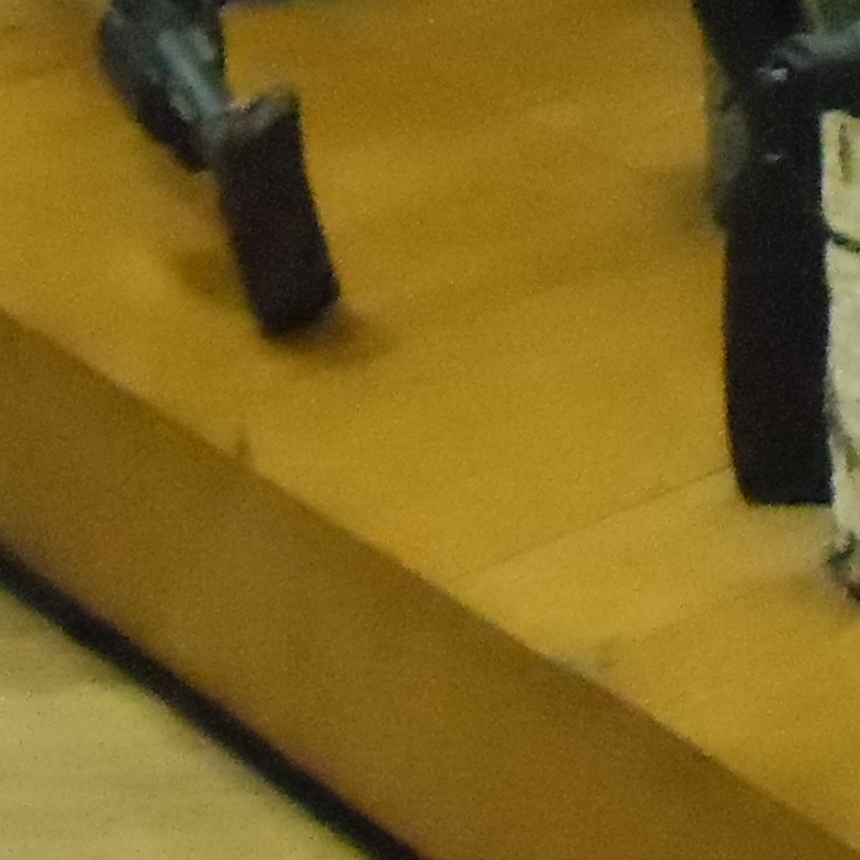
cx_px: 1655
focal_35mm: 142
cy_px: -711
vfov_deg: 11.4
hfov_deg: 11.3
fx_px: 3991
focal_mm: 4.9
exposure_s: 1/22
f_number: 3.5
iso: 800
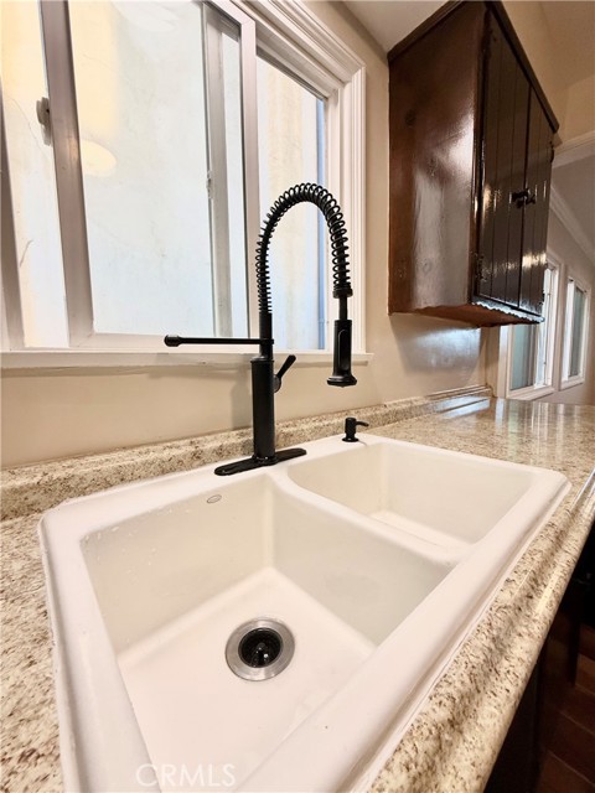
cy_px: 396
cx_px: 298
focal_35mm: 14
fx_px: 321
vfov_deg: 102.1
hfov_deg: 85.7
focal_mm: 2.22
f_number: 2.2
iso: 160
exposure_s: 1/120
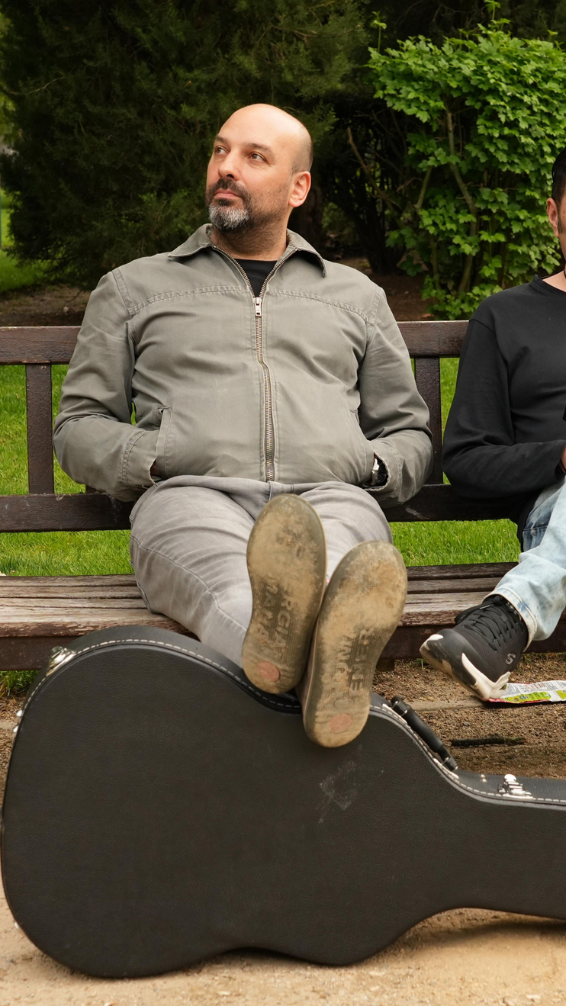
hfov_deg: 14.9
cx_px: 375
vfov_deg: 26.2
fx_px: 2161
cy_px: 505
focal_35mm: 81
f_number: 7.1
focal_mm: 51
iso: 1250
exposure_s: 1/200
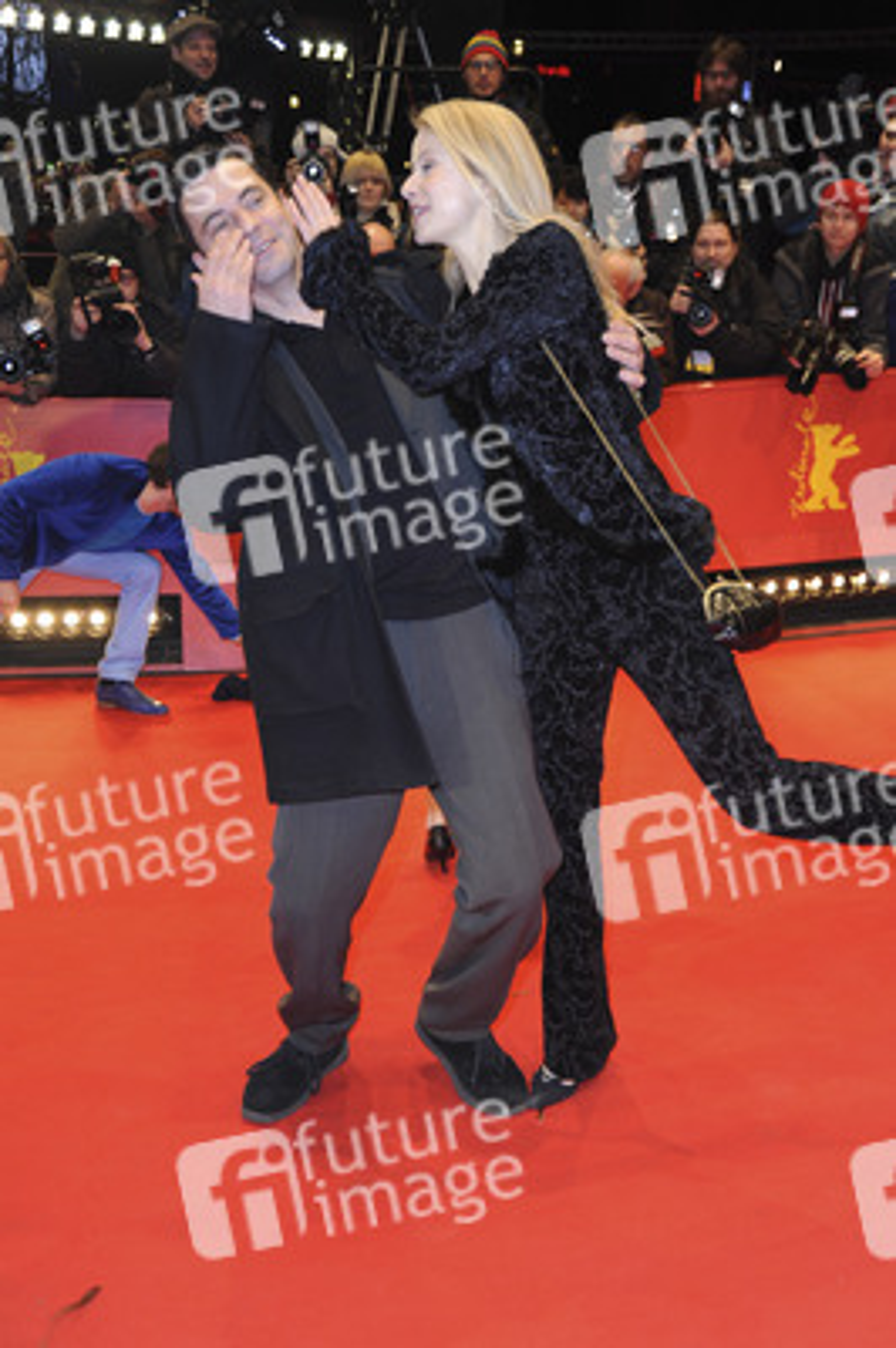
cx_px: 448
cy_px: 674
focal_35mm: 45
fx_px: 1683
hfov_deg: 29.8
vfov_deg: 43.6
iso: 1000
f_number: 5
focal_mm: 45
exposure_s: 1/160
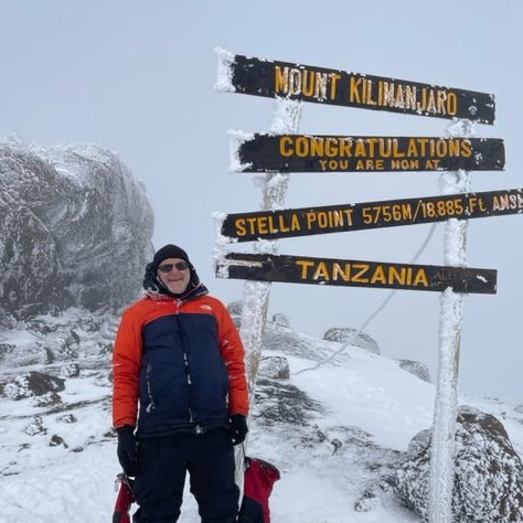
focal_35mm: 31
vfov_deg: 52.2
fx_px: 530
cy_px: 314
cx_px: 262
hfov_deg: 52.5
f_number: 1.6
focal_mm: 4.2
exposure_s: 1/14925
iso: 32
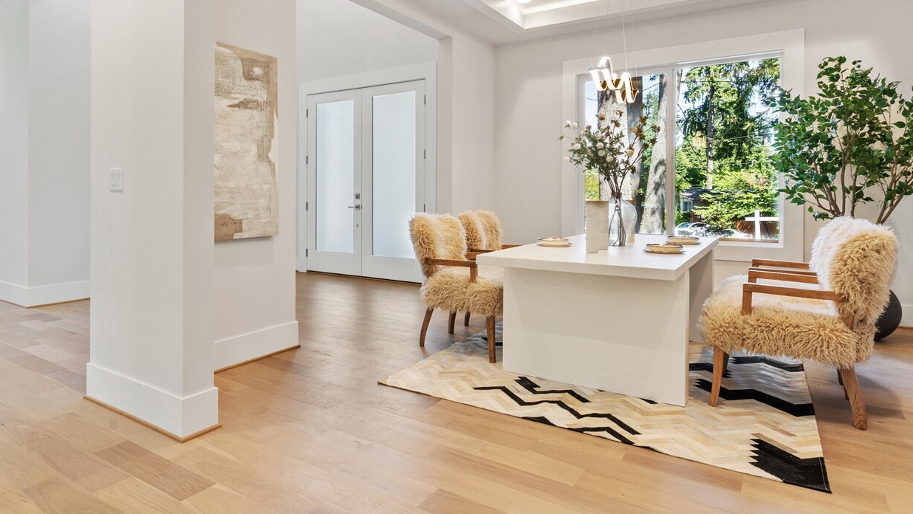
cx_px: 334
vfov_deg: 49.1
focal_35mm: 23
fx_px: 557
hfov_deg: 77.0
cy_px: 198
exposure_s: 1/1.25
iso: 100
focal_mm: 16
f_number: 11
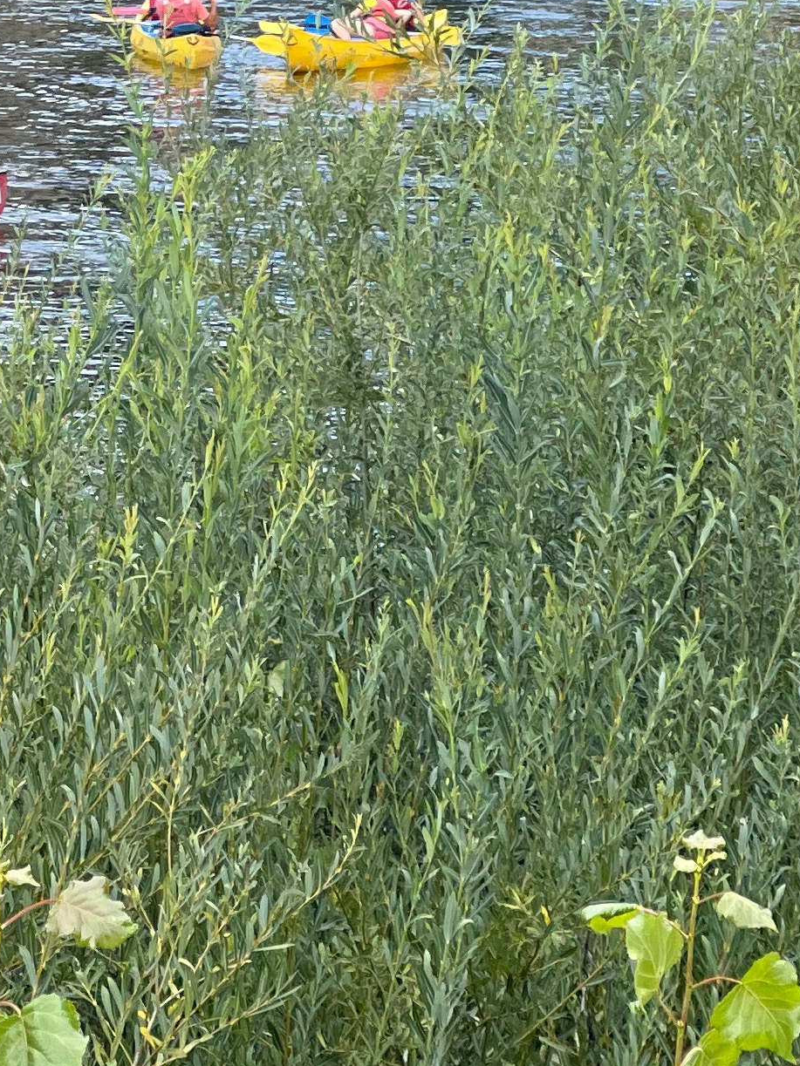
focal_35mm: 211
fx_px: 6503
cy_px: -611
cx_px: 38
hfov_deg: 7.0
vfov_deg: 9.1
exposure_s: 1/622
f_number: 2.2
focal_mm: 7.5
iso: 32
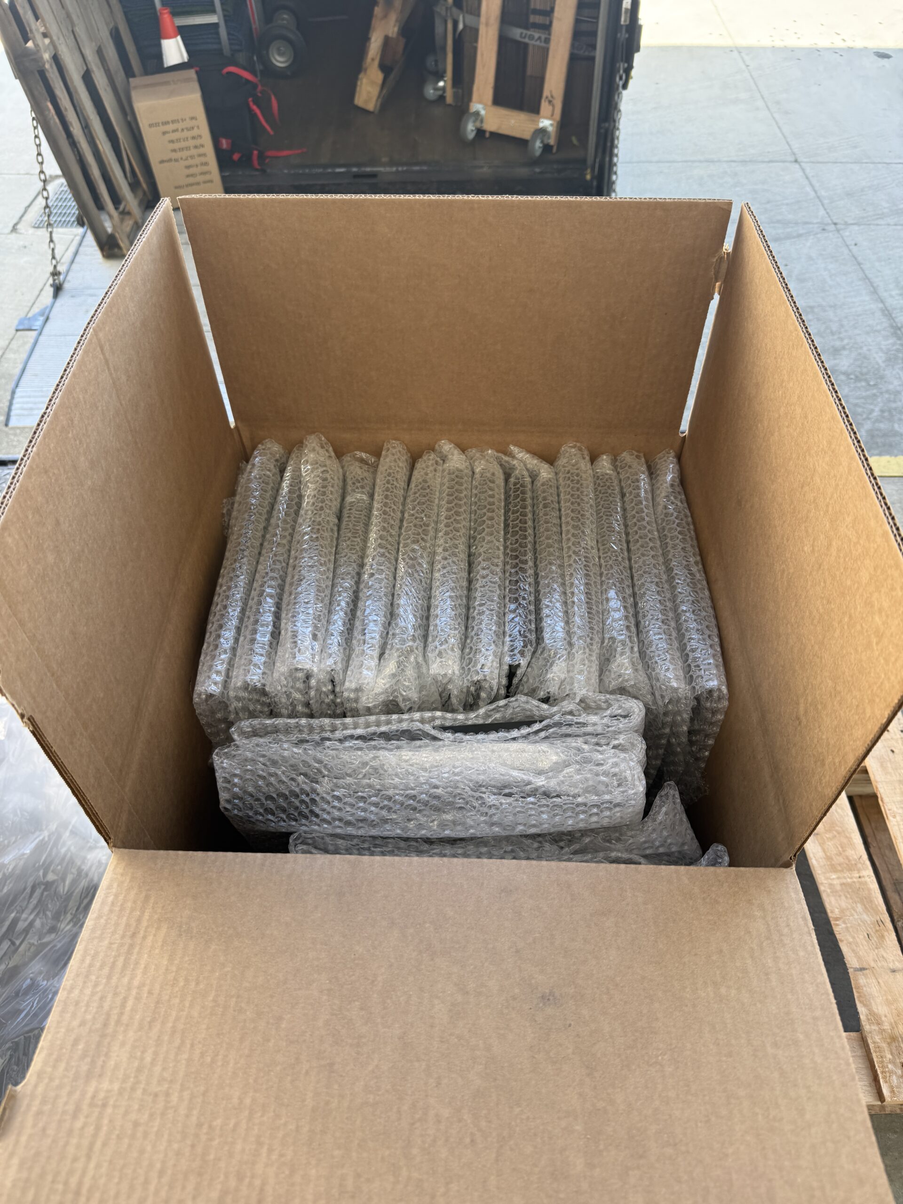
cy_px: 602
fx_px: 835
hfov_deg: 56.8
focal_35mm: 24
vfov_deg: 71.6
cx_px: 452
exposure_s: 1/196
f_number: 1.78
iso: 64
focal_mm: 6.76
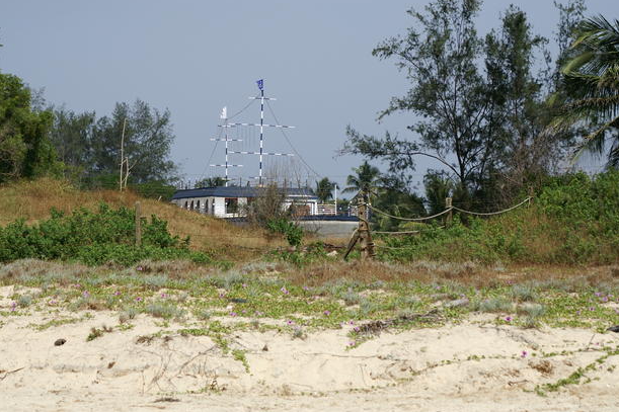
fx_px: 2699
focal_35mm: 157
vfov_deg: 8.7
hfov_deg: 13.1
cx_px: 307
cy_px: 202
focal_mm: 100
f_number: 8
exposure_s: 1/1000
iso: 200
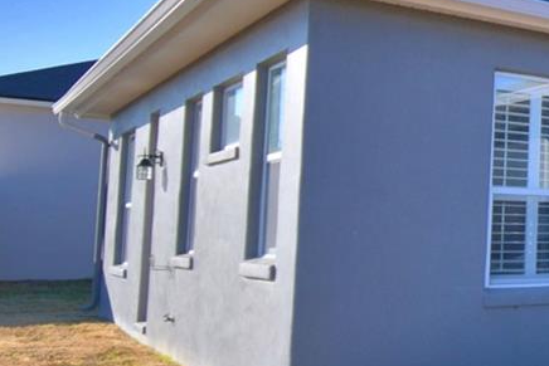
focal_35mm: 55
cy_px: 190
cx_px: 924
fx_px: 839
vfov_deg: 24.6
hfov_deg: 23.7
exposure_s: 1/800
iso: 100
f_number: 4.5
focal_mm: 10
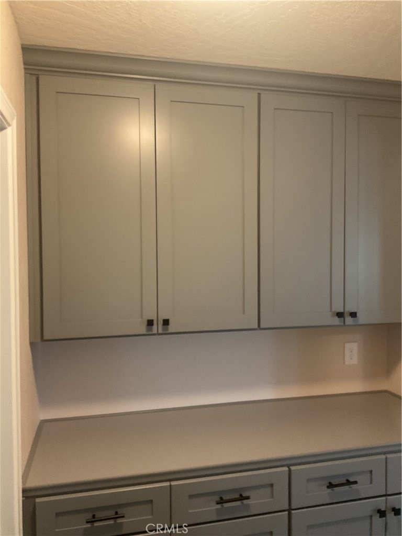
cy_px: 268
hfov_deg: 48.2
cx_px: 201
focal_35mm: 29
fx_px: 449
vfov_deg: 61.7
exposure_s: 1/60
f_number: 1.8
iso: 250
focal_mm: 3
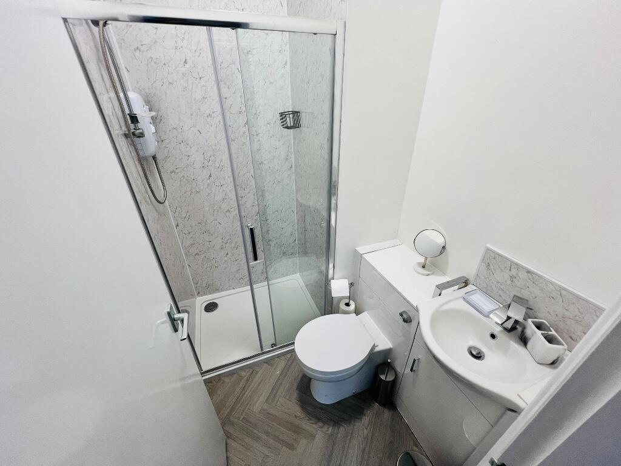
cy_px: 233
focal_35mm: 13
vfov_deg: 89.9
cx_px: 310
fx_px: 233
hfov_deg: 106.2
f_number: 1.8
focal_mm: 1.57
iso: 125
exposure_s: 1/100
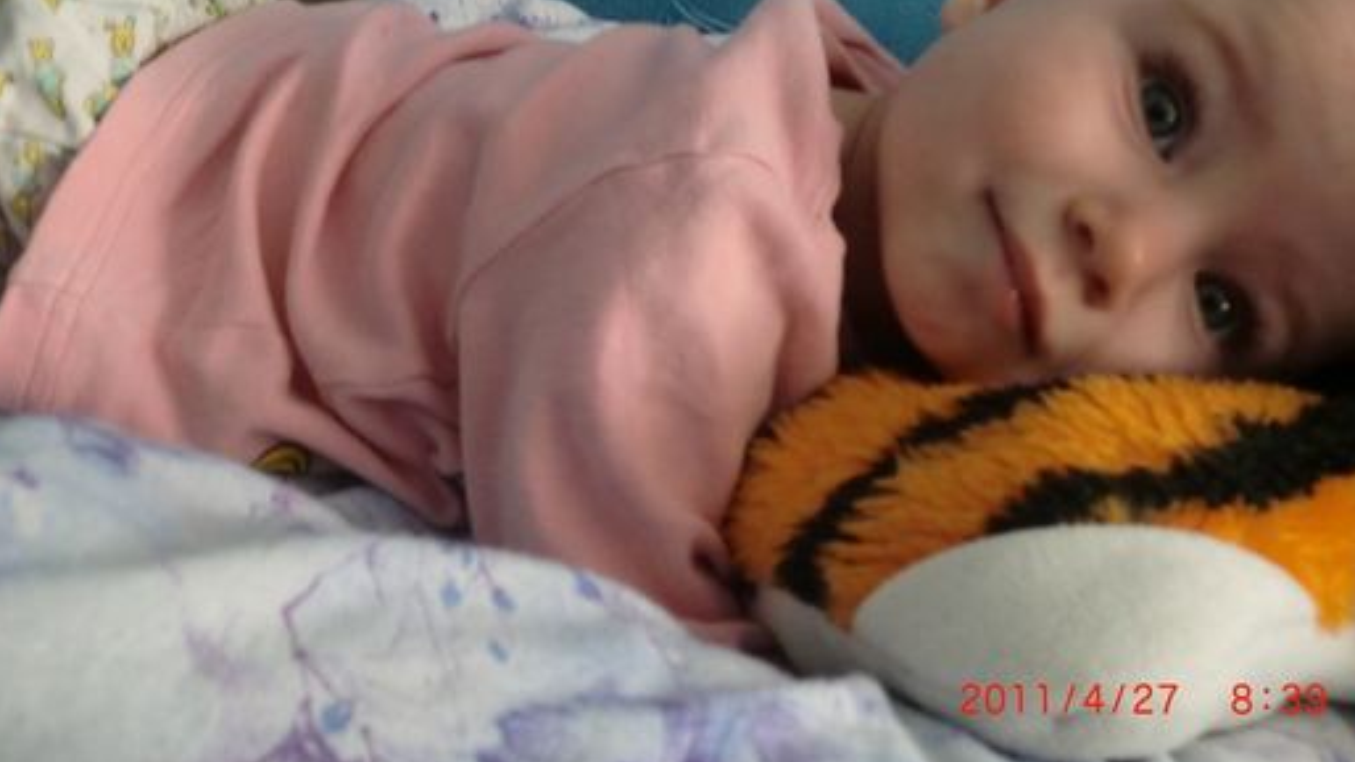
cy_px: 265
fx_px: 1760
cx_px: 696
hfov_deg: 42.1
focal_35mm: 49
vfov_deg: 24.3
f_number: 3.4
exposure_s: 1/60
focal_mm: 7.7
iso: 320
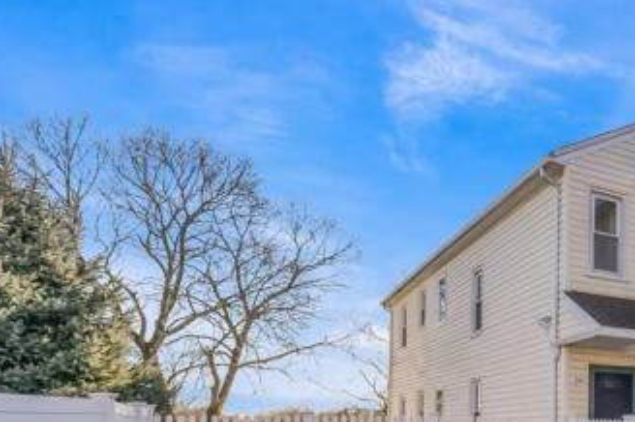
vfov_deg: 39.0
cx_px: 672
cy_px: 352
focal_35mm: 32
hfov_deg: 46.3
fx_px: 564
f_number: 8
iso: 100
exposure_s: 1/40
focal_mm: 7
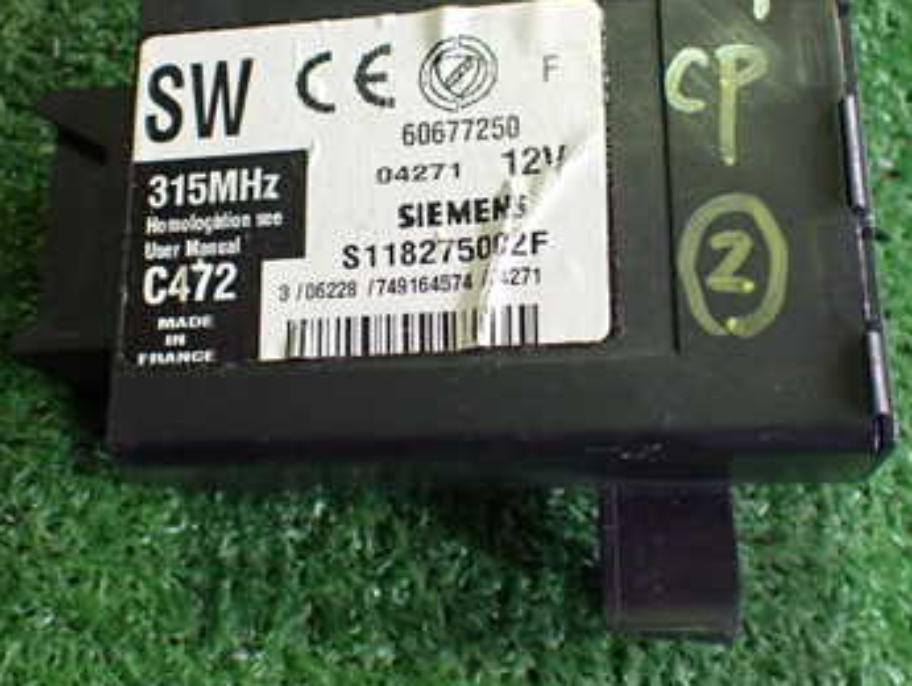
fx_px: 1371
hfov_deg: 36.8
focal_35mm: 52
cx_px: 469
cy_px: 211
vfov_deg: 27.8
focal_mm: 5.4
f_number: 2.3
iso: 800
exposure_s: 1/125
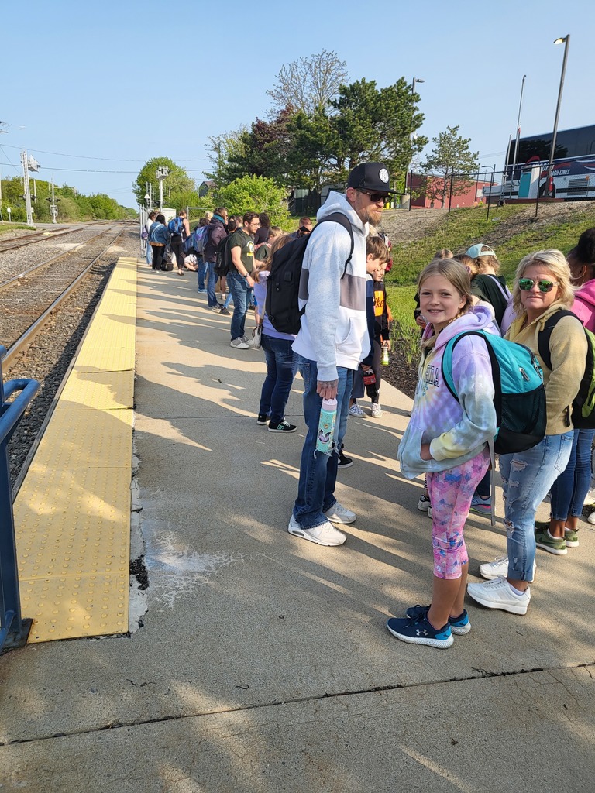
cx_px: 298
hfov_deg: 53.1
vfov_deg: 67.3
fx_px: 596
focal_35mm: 26
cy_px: 396
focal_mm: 4.25
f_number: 1.8
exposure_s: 1/1505
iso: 50
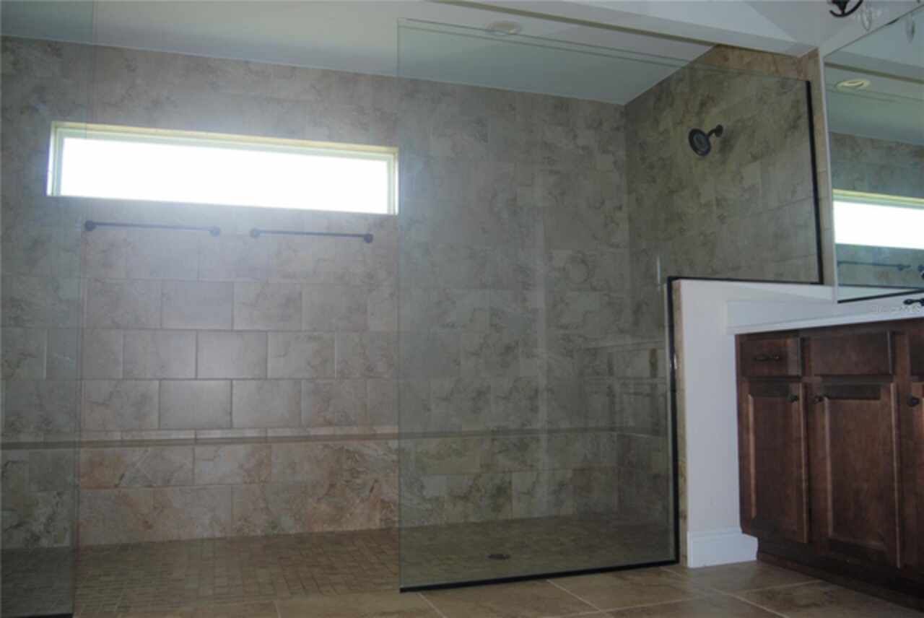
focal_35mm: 27
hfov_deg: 67.3
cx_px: 462
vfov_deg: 48.0
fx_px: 694
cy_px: 309
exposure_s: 1/60
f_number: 3.5
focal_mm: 18
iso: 200
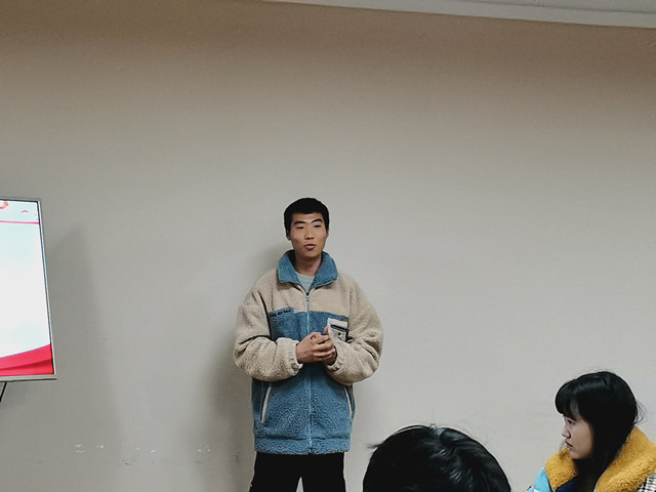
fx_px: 1478
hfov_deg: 25.0
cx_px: 328
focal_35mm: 78
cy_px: 246
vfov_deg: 18.9
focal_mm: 5.58
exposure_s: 1/33.3
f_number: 1.8
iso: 500
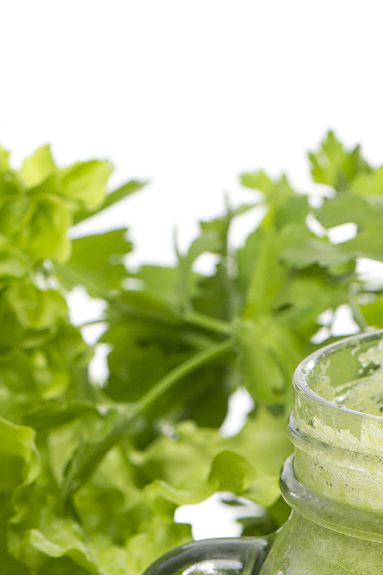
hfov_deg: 4.6
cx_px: 391
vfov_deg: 7.0
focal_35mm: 295
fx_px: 4708
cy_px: 618
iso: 640
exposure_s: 1/200
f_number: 10
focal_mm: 105
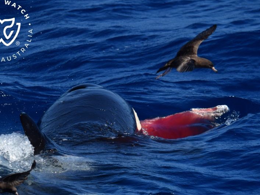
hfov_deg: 5.4
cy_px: 97
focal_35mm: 370
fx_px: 2779
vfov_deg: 4.0
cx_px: 118
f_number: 6
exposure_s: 1/8000
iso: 1000
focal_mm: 340
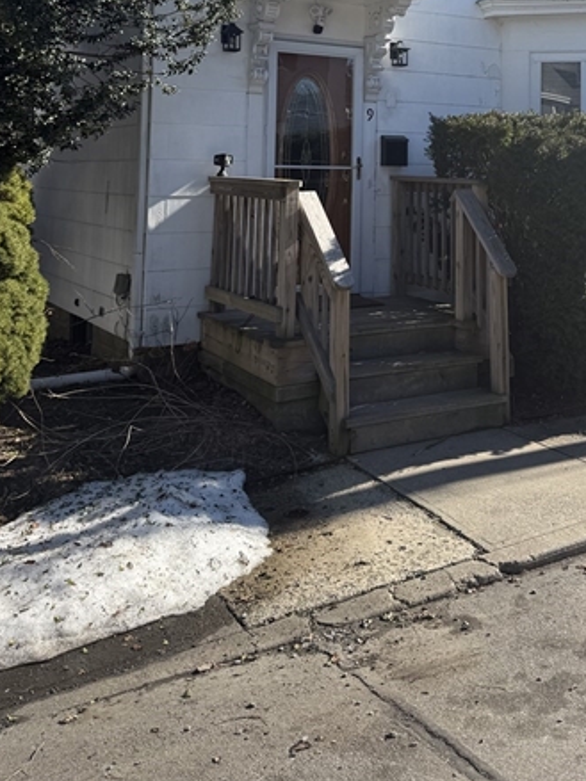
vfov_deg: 41.9
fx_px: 948
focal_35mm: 42
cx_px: 419
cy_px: 107
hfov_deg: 33.8
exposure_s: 1/3425
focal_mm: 6.76
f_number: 1.78
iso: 80
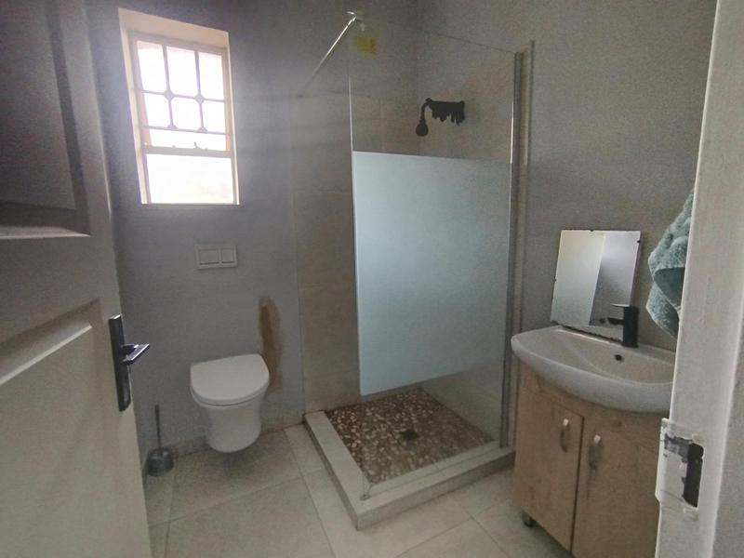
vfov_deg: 81.7
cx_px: 372
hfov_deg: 98.2
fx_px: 322
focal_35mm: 15
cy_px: 279
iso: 320
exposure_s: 1/20
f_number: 2.2
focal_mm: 1.65
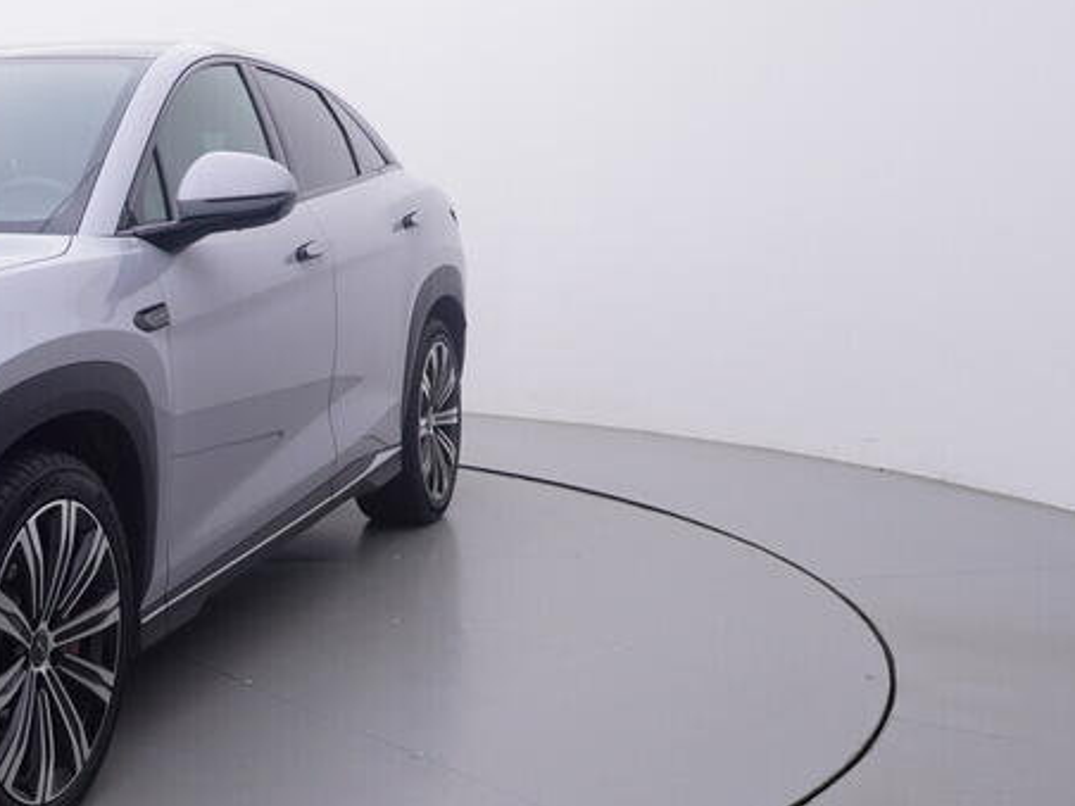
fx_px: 1525
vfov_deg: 29.6
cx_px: -33
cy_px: 364
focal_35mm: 49
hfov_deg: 34.8
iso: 200
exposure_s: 1/80
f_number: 5
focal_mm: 15
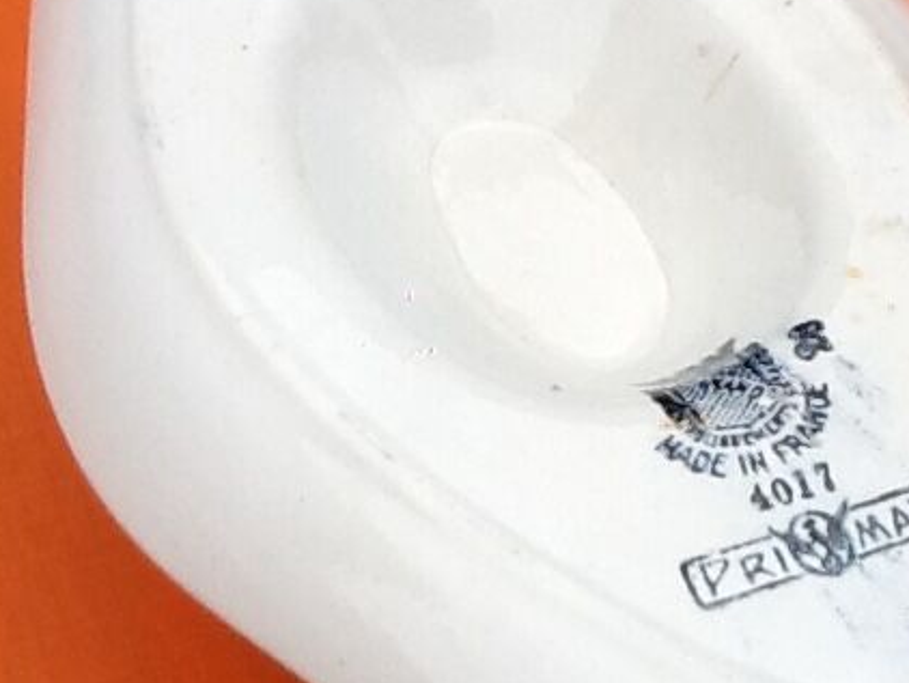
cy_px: 364
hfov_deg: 19.5
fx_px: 2627
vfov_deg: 14.8
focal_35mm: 100
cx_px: 640
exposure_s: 1/149
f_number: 2.4
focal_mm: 2.03
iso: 40
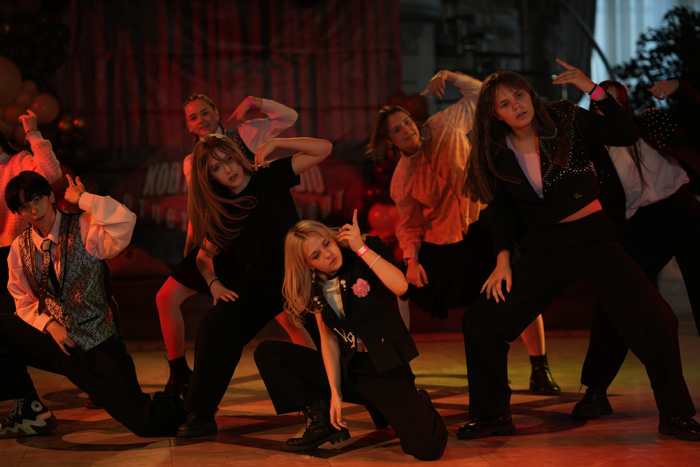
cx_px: 350
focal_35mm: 85
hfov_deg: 23.9
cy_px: 234
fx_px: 1653
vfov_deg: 16.1
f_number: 2.2
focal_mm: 85
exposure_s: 1/400
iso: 800
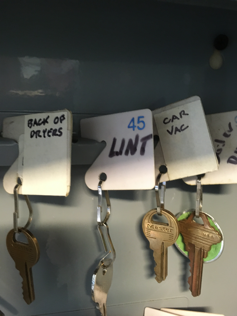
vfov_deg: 61.7
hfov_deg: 48.2
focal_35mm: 29
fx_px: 265
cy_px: 158
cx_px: 118
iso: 200
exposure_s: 1/15
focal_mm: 4.15
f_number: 2.2
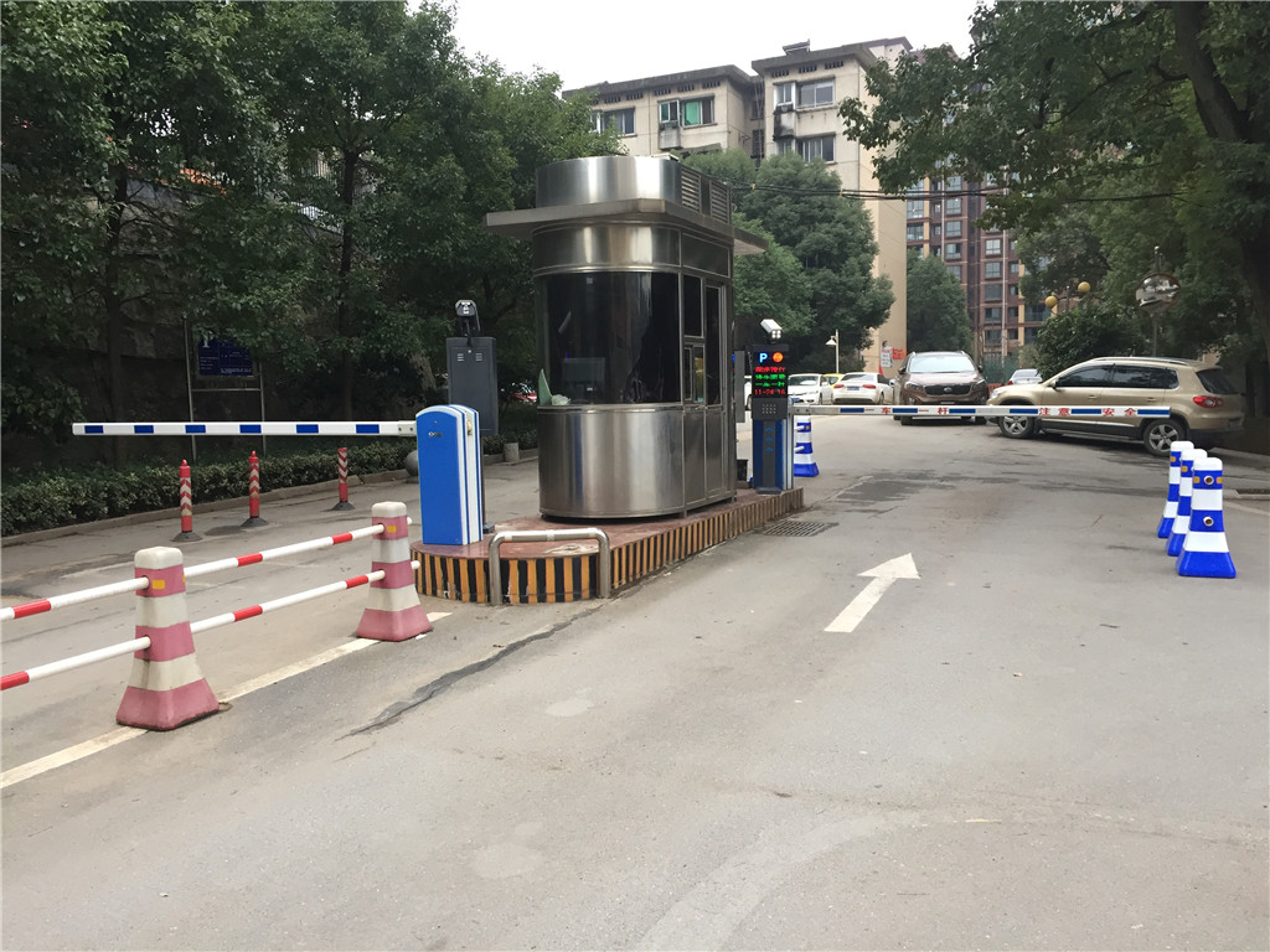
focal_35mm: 29
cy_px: 476
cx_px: 635
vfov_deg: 48.2
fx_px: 1064
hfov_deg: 61.7
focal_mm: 4.15
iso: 40
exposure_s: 1/33
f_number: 2.2
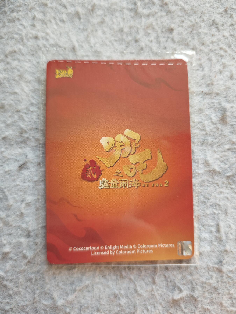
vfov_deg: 73.9
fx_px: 209
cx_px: 118
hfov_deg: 58.9
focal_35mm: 23
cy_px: 157
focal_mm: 6.55
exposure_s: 1/100
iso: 80
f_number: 1.6
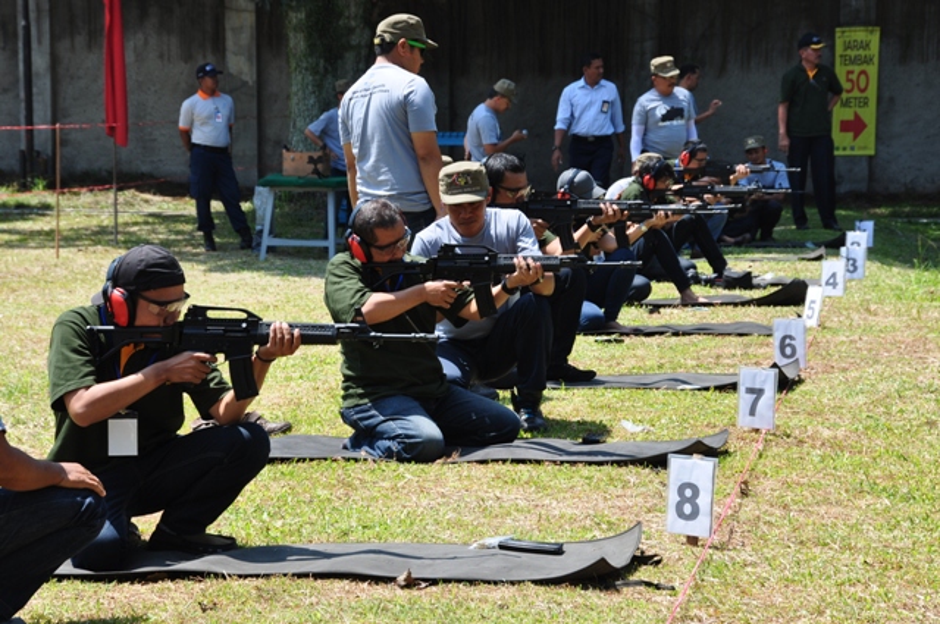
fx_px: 2934
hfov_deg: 18.2
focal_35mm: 112
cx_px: 470
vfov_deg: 12.1
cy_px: 312
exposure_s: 1/200
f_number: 10
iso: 200
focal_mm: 75
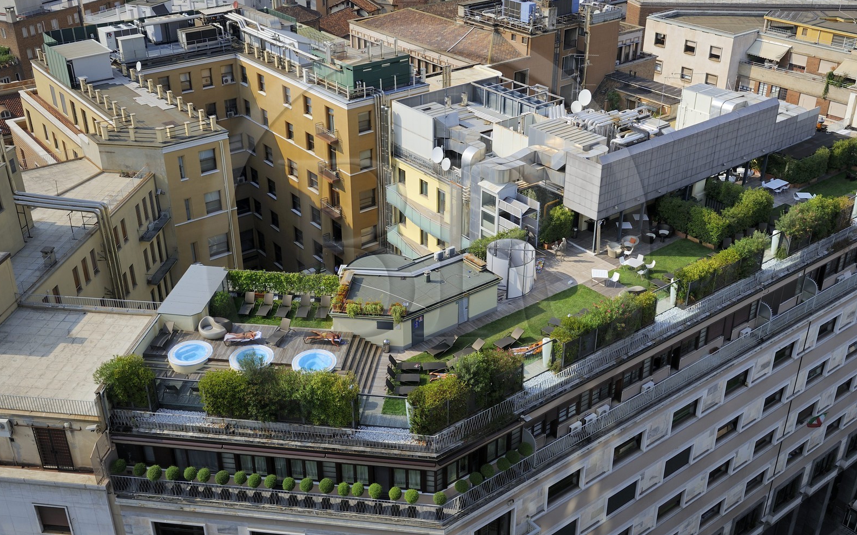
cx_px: 426
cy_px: 249
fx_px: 817
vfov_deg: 36.3
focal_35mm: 35
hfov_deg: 55.3
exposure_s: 1/200
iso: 200
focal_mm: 34
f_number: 11
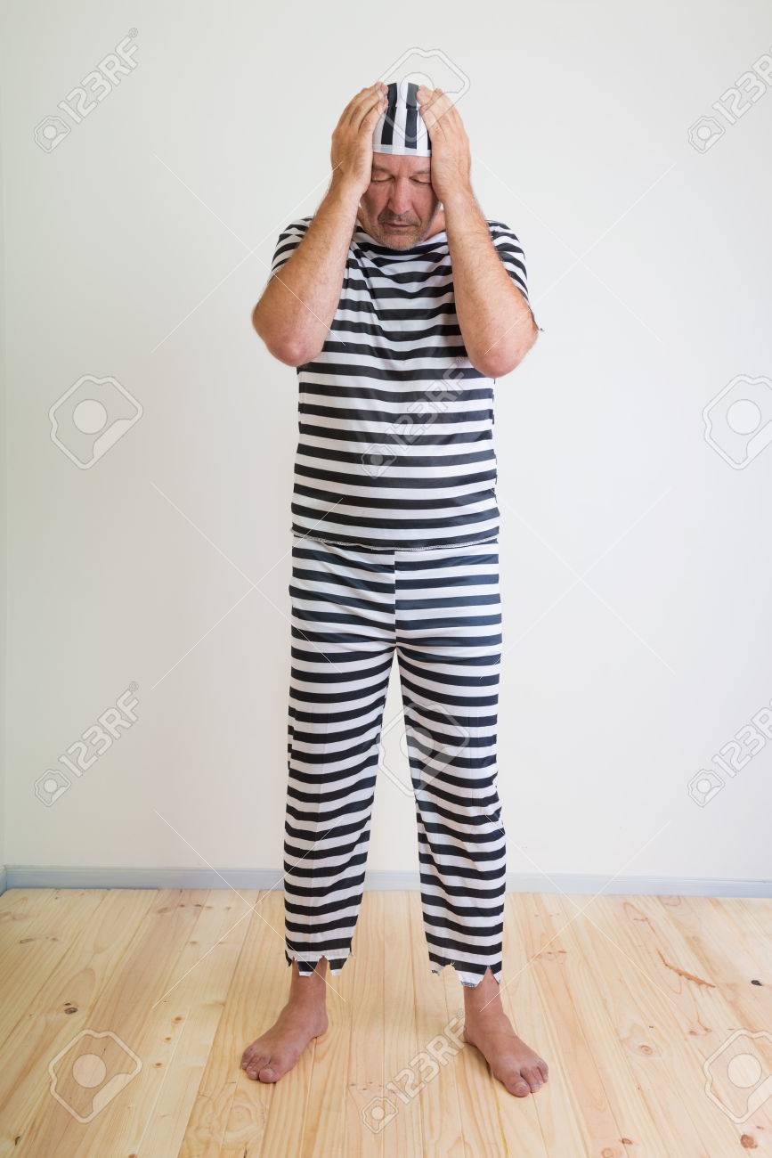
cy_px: 579
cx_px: 386
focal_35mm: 40
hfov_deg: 33.4
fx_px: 1286
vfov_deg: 48.5
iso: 100
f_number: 8
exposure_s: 1/200
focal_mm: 40
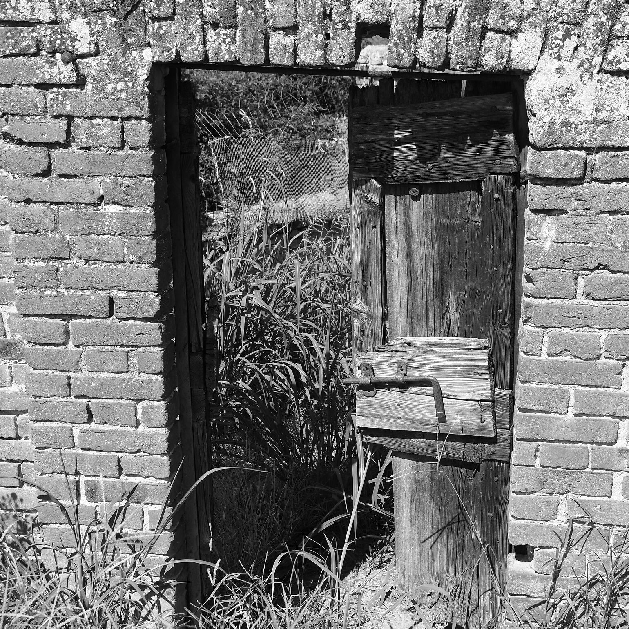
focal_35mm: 50
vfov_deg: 34.2
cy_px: 331
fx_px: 1021
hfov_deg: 34.2
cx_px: 323
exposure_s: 1/800
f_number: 5.6
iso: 200
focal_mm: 25
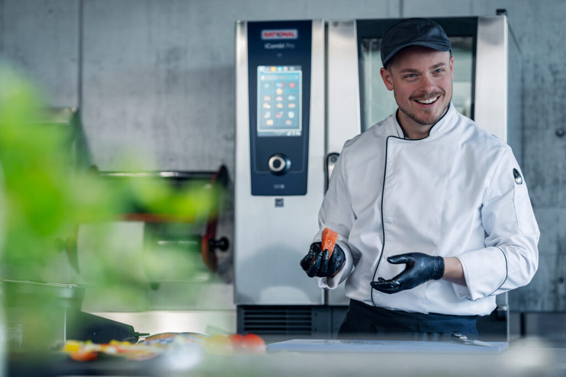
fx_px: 1651
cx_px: 283
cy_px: 188
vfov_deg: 13.0
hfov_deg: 19.5
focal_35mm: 105
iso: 1000
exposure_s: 1/250
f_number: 2.8
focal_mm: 105
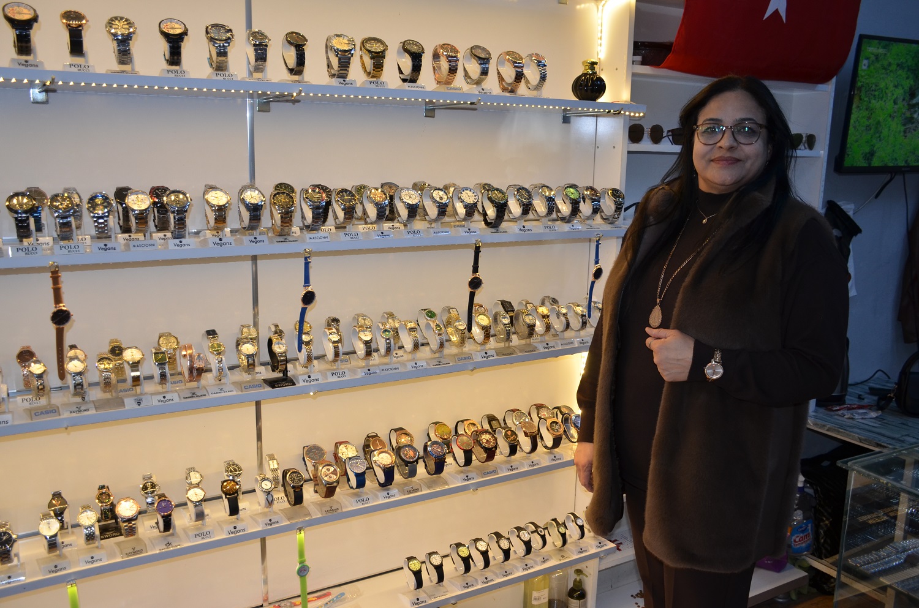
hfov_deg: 57.3
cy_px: 304
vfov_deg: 39.8
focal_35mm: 33
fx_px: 841
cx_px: 460
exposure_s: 1/125
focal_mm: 22
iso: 400
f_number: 3.5
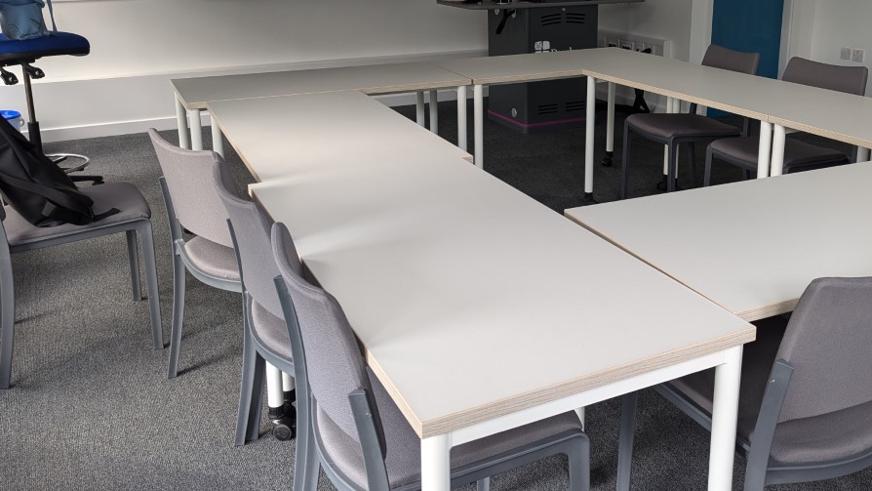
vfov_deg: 33.1
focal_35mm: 35
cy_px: 128
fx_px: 809
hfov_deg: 56.2
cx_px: 527
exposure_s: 1/46.2
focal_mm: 6.81
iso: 40
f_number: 1.85
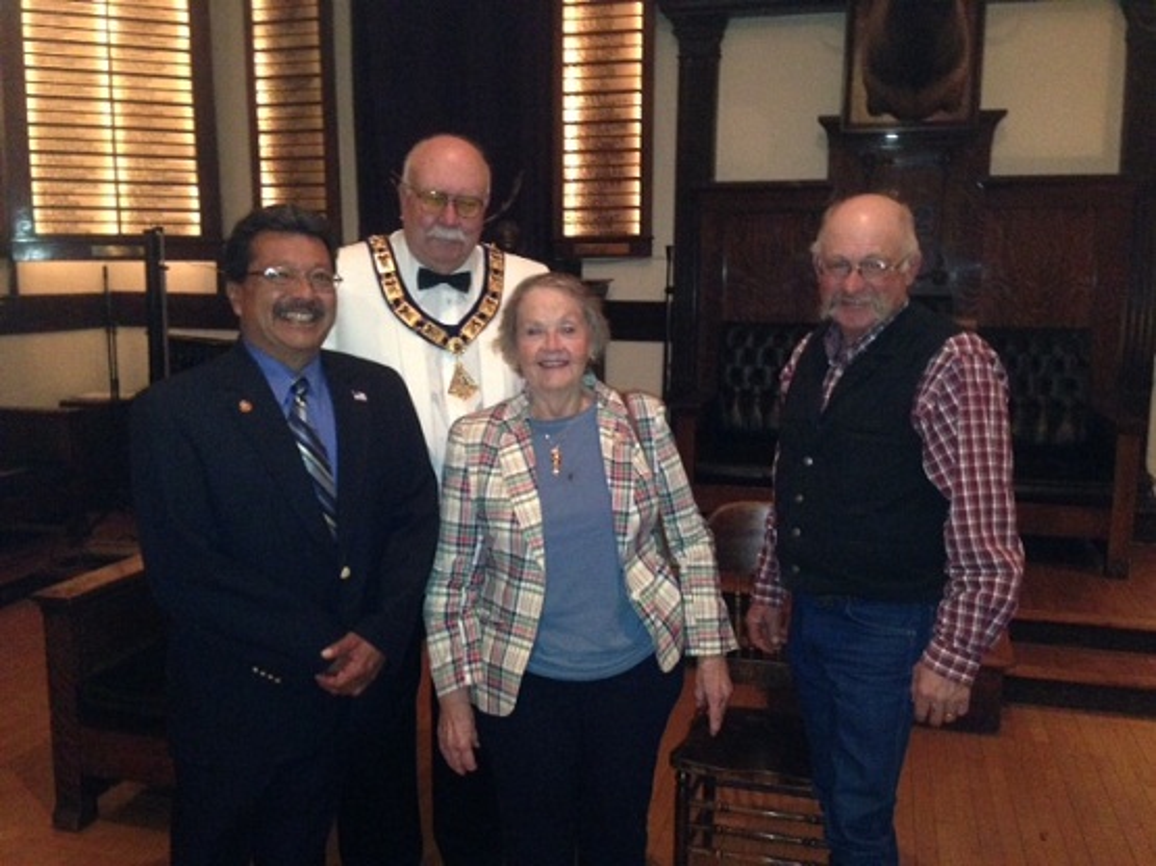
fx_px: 1102
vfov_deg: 42.9
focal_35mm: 33
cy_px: 433
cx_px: 578
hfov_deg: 55.4
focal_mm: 4.12
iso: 500
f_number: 2.4
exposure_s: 1/16
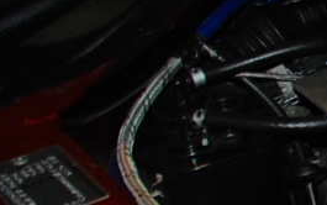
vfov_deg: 6.5
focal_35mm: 201
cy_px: 156
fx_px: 1792
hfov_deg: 8.3
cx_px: 1086
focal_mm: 18
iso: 200
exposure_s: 1/60
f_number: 3.5
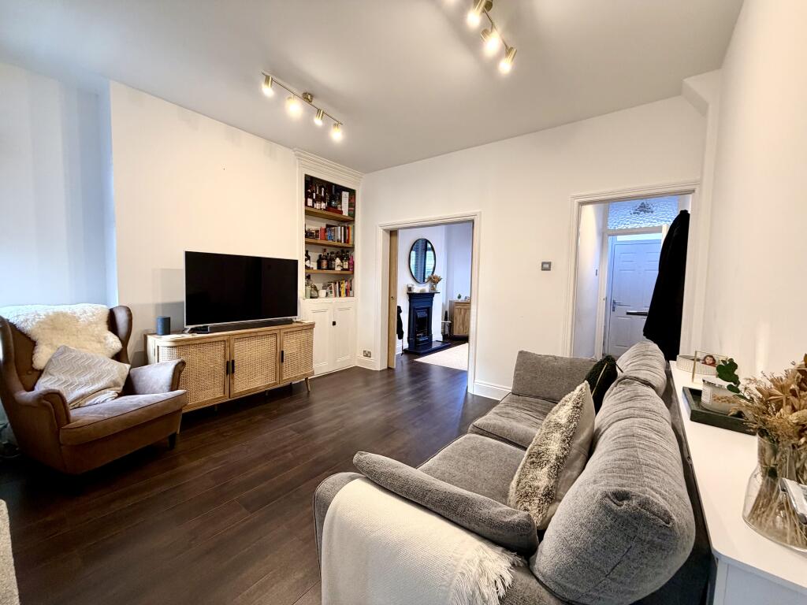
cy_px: 302
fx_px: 326
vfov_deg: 85.7
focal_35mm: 14
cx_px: 404
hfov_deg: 102.1
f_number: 2.2
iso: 200
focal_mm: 2.22
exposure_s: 1/50
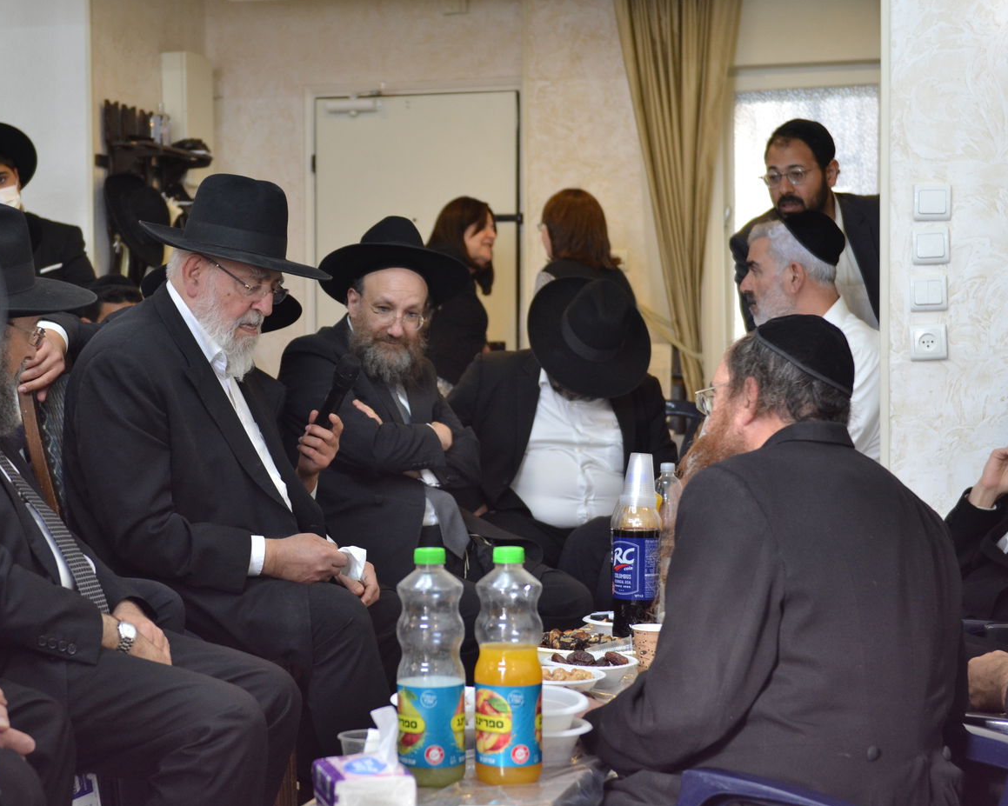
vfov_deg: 22.5
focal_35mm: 68
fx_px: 2028
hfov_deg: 27.8
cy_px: 403
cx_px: 406
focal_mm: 40
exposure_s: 1/125
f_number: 2.8
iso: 800
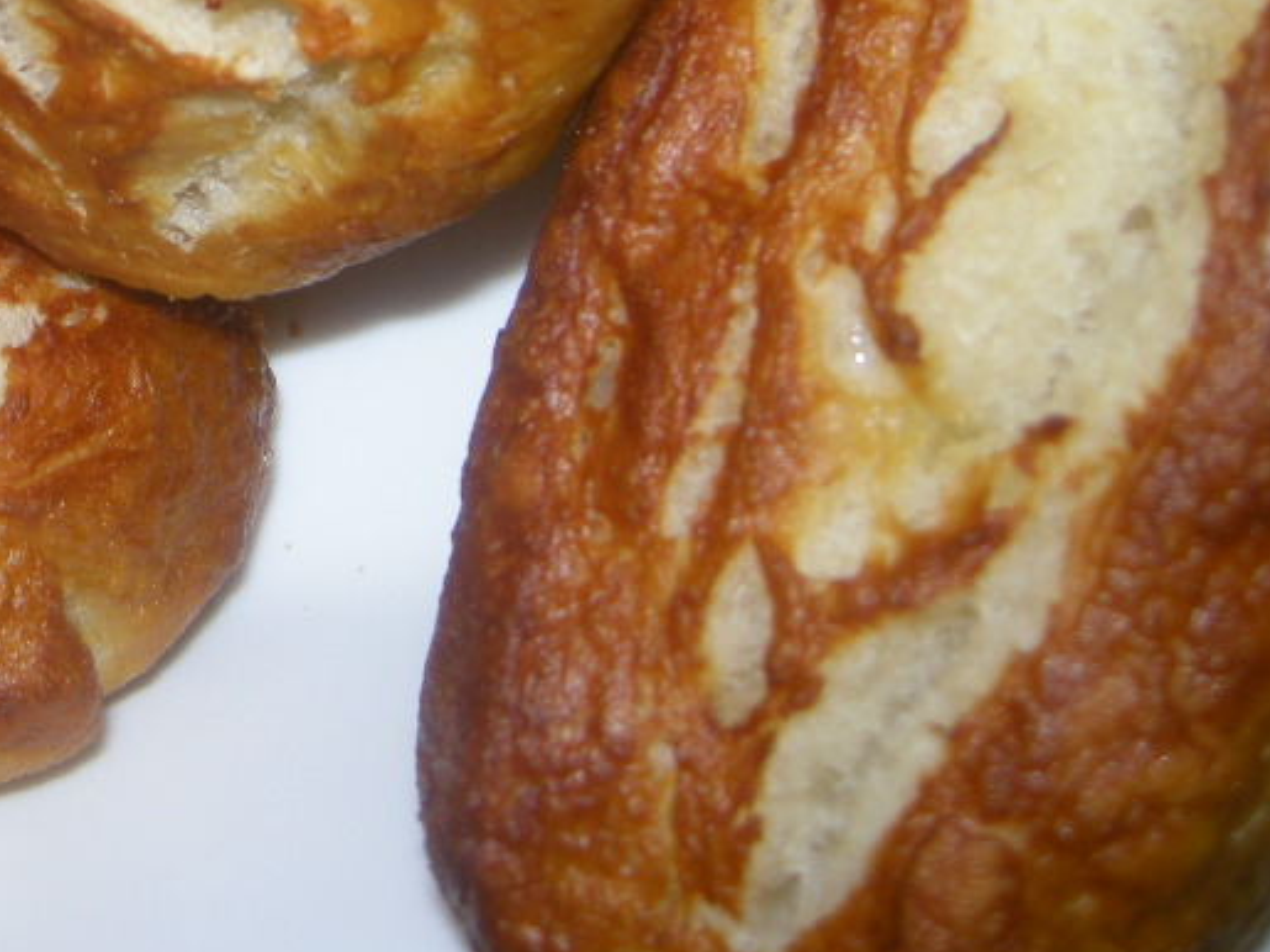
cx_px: -52
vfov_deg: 16.4
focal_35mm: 87
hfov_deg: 21.6
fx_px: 3191
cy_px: -146
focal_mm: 7.5
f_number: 2.7
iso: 64
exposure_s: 1/60
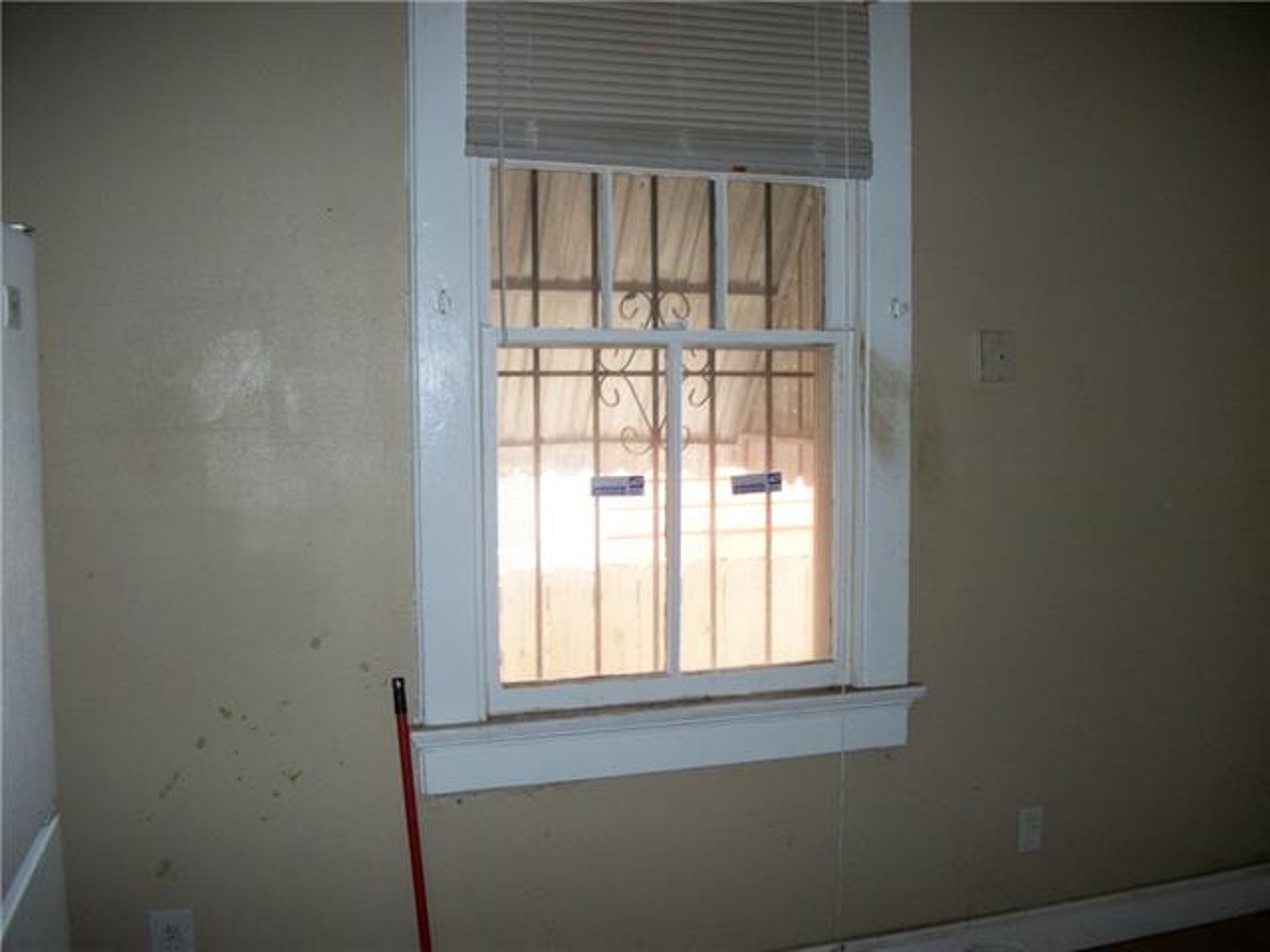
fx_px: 1174
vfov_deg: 44.2
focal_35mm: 32
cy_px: 476
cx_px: 635
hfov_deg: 56.8
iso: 160
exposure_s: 1/30
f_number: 2.9
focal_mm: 5.7
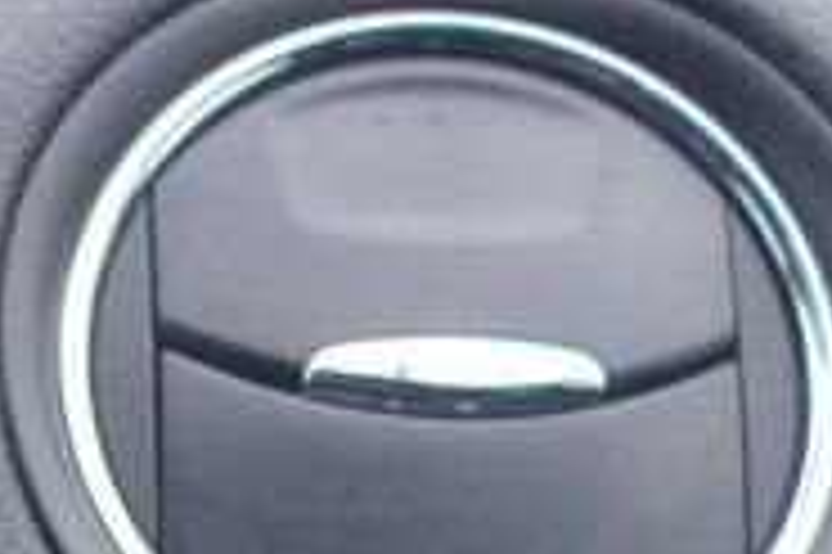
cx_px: -445
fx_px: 3579
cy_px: 1304
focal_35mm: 155
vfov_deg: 8.2
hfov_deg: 12.5
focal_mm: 10.4
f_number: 1.8
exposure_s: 1/50
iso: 125
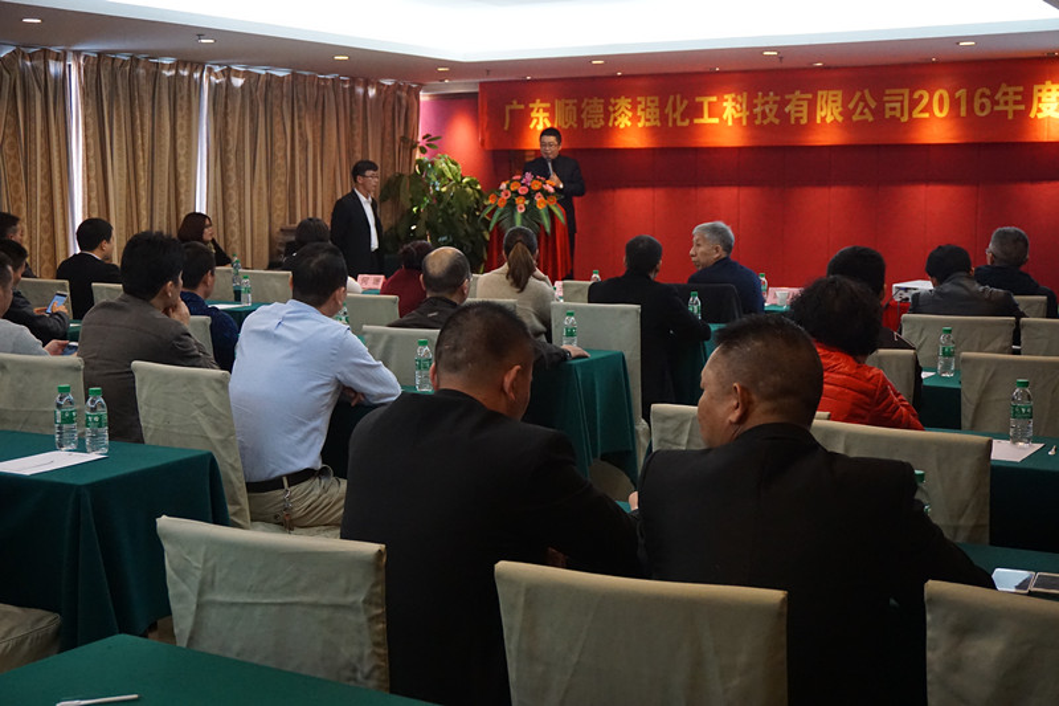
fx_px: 1412
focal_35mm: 48
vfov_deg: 28.1
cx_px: 530
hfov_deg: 41.1
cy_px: 353
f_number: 5
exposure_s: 1/100
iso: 3200
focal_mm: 32
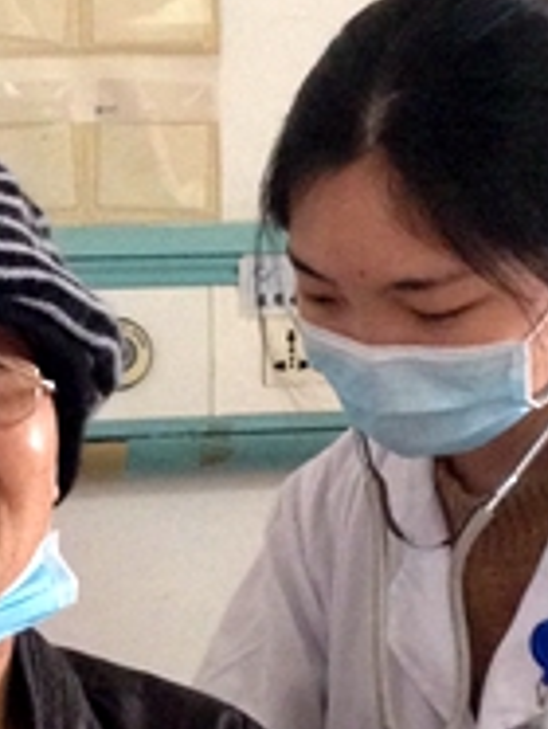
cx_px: 157
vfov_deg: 14.9
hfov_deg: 11.4
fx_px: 2738
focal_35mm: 130
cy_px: 747
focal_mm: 4.12
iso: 250
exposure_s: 1/20
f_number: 2.4
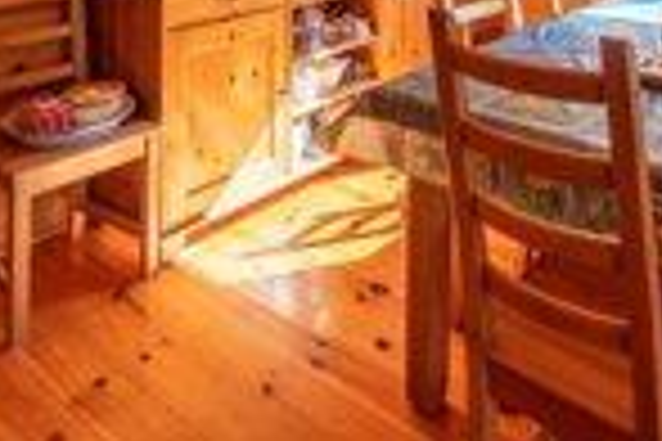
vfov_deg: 28.0
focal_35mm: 38
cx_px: 419
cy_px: -153
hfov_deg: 50.1
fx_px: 699
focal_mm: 14
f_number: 4
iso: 100
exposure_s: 1/50
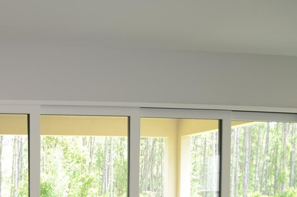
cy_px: 210
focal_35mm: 65
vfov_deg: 20.0
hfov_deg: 28.6
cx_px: -17
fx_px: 535
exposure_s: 1/40
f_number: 3.5
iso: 100
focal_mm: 18
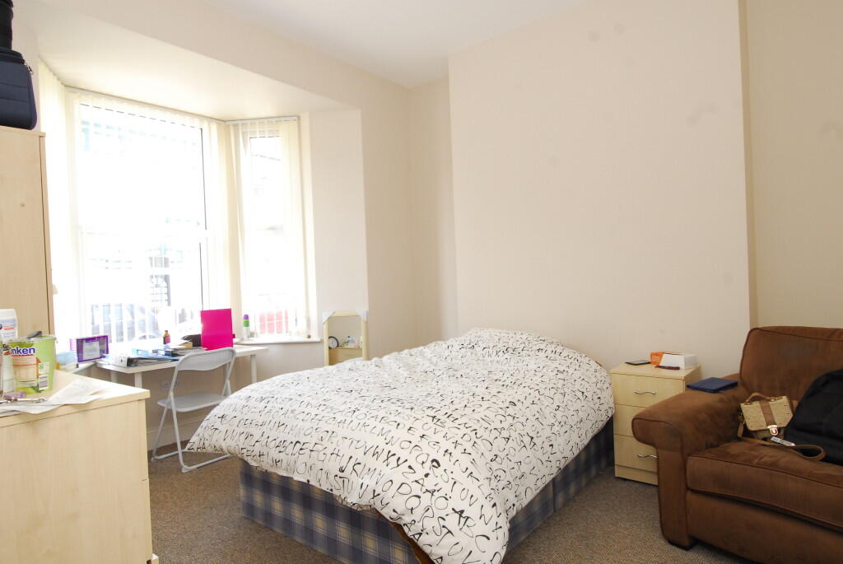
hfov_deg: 81.1
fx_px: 492
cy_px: 282
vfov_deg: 59.6
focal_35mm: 21
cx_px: 422
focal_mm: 14
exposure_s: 1/30
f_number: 9
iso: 640
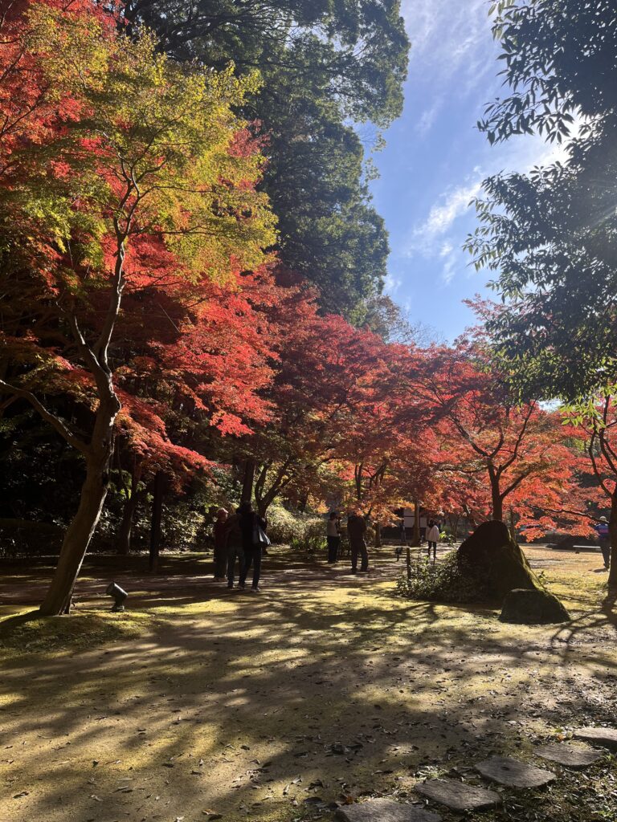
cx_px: 308
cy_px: 411
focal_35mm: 26
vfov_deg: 67.3
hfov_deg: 53.1
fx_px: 618
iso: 50
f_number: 1.6
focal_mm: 5.1
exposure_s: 1/864
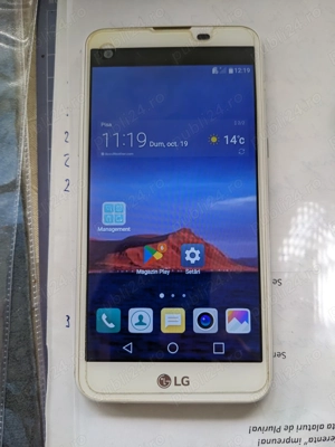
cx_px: 168
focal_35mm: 27
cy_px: 224
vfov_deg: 65.3
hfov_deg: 51.4
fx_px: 348
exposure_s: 1/99.9
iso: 83
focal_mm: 4.38
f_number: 1.73
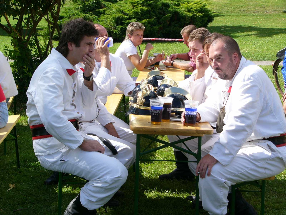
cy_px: 108
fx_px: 702
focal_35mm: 85
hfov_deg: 23.0
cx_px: 143
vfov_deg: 17.4
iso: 50
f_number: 4
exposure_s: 1/400
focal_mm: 14.2
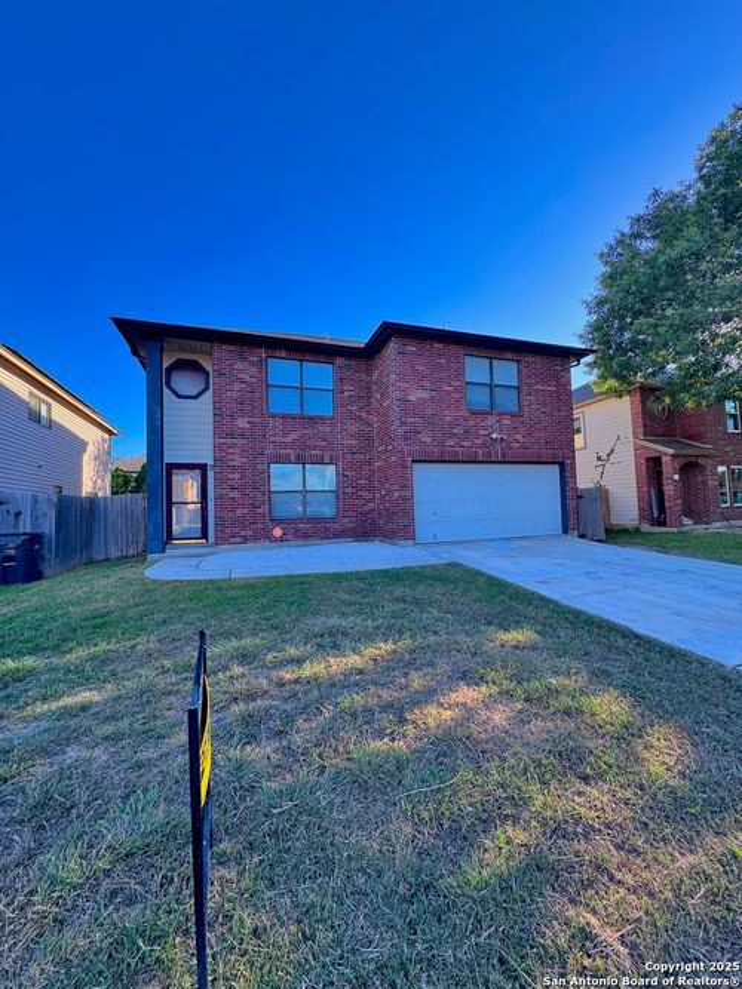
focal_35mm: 14
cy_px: 494
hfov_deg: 85.7
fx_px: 400
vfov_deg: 102.1
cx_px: 371
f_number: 2.2
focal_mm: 2.22
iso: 40
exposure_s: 1/303
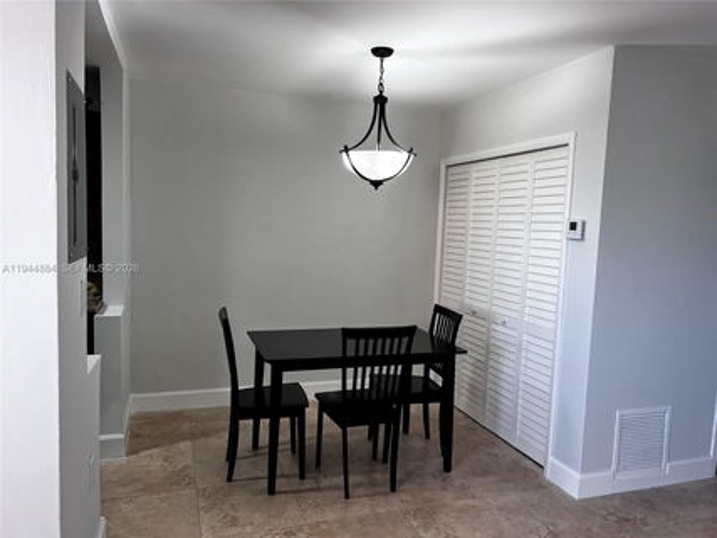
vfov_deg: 53.0
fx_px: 538
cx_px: 358
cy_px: 269
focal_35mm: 26
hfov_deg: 67.3
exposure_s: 1/120
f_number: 1.5
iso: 125
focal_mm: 5.7
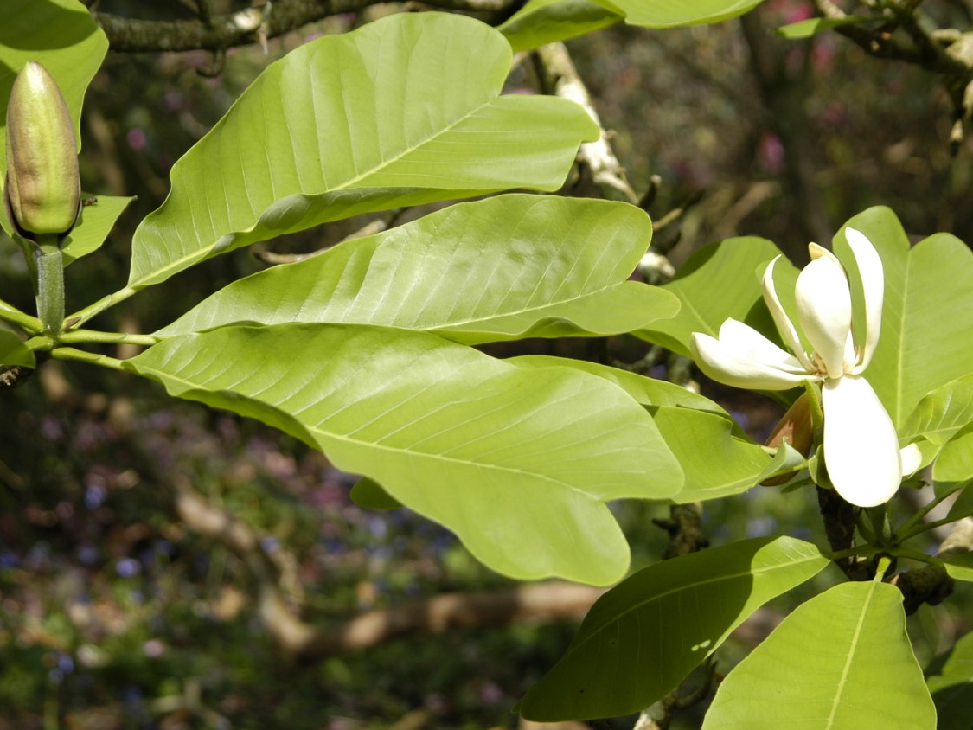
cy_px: 366
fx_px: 2995
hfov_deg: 18.5
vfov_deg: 13.9
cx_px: 471
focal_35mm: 107
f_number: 7.1
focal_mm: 65
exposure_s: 1/250
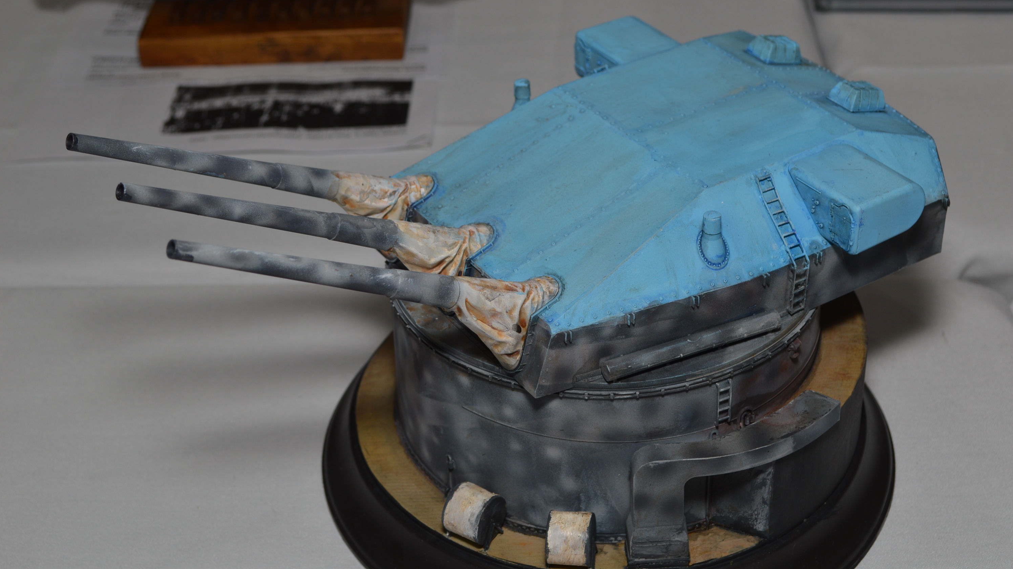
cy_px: 293
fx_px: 1612
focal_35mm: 60
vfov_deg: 20.0
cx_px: 507
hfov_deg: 34.9
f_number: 8
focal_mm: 38
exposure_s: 1/60
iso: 100
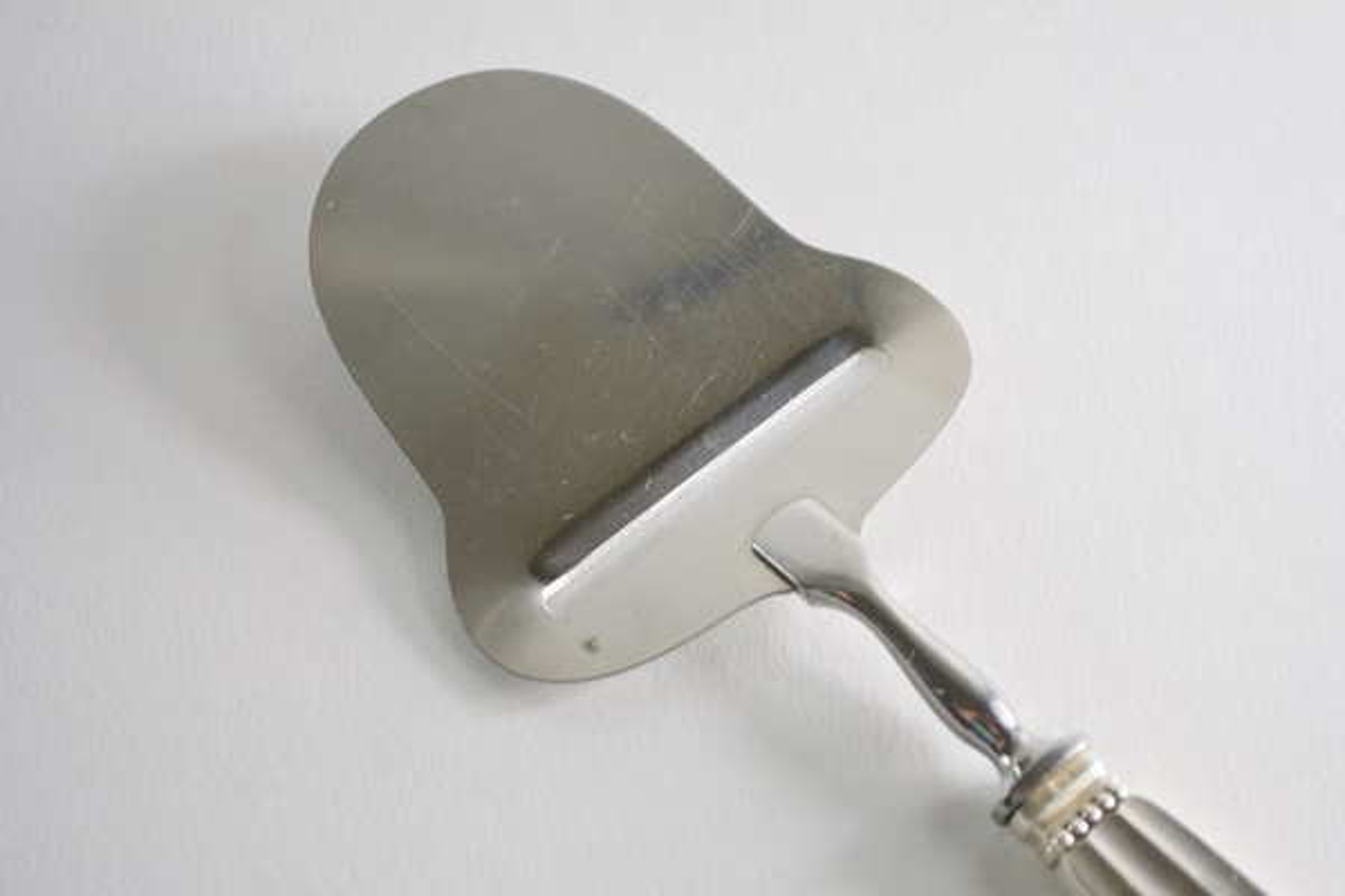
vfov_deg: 16.6
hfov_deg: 24.6
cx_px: 672
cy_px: 448
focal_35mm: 82
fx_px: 3082
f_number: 5.6
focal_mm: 55
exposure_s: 1/125
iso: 200
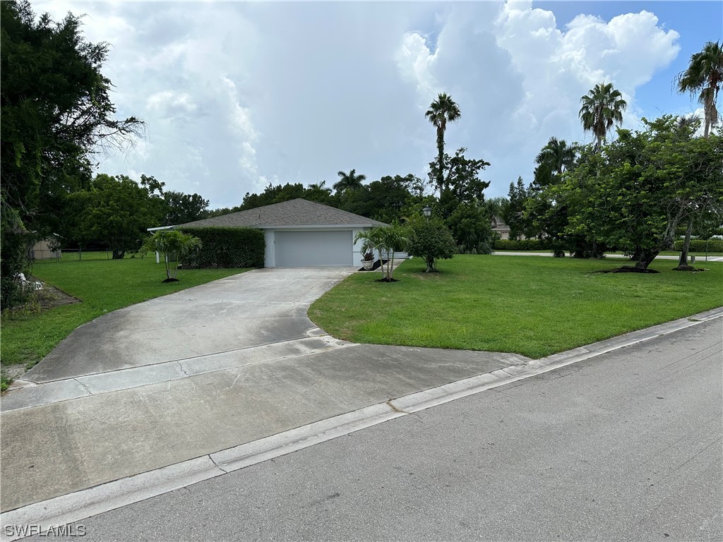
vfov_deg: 56.8
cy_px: 271
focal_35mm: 24
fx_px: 501
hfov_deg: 71.6
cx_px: 362
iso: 80
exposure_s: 1/5263
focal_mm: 6.86
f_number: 1.78
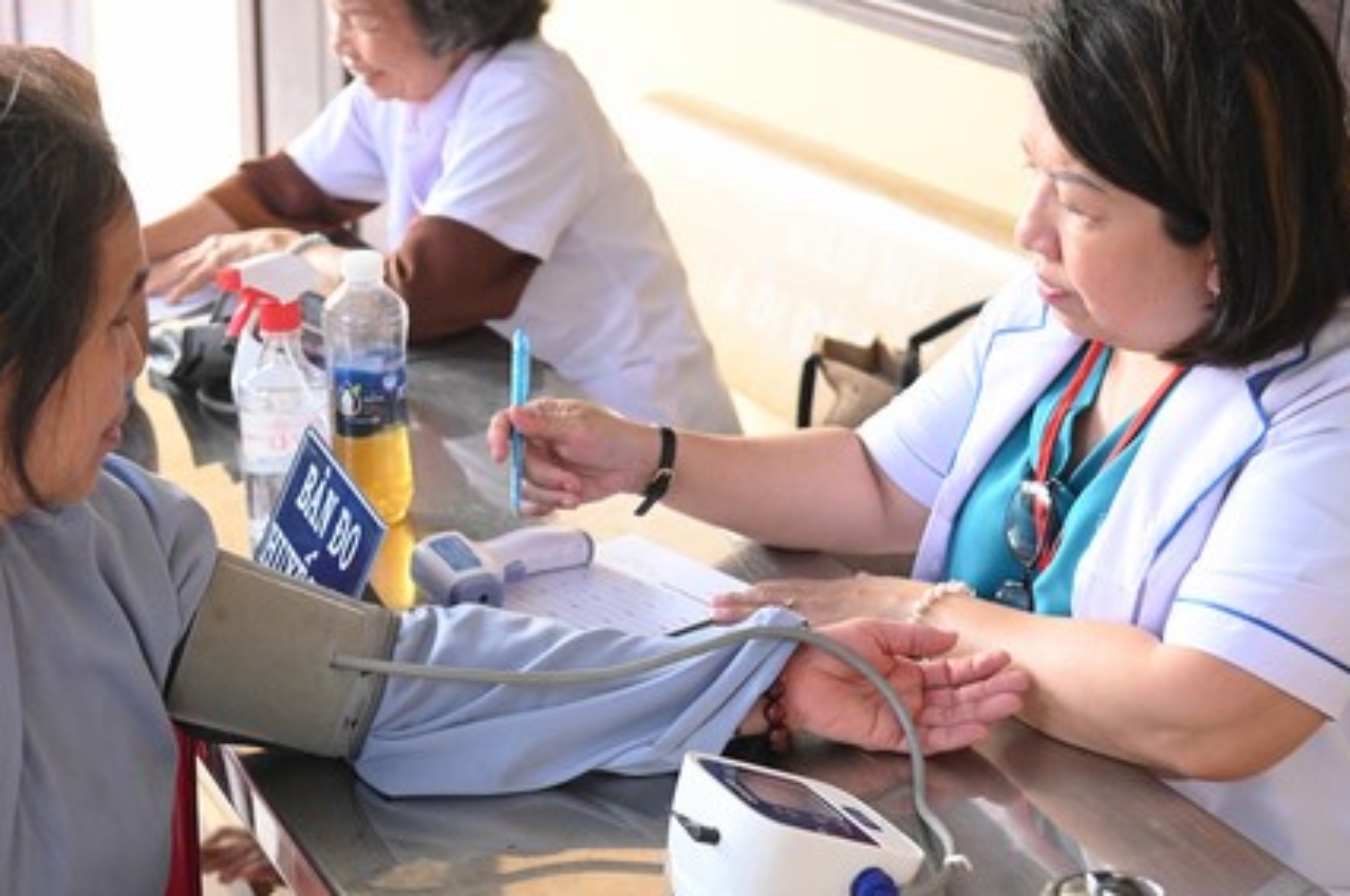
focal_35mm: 61
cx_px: 548
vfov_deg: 22.2
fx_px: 2285
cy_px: 431
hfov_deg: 32.8
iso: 4000
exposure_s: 1/250
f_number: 4
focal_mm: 40
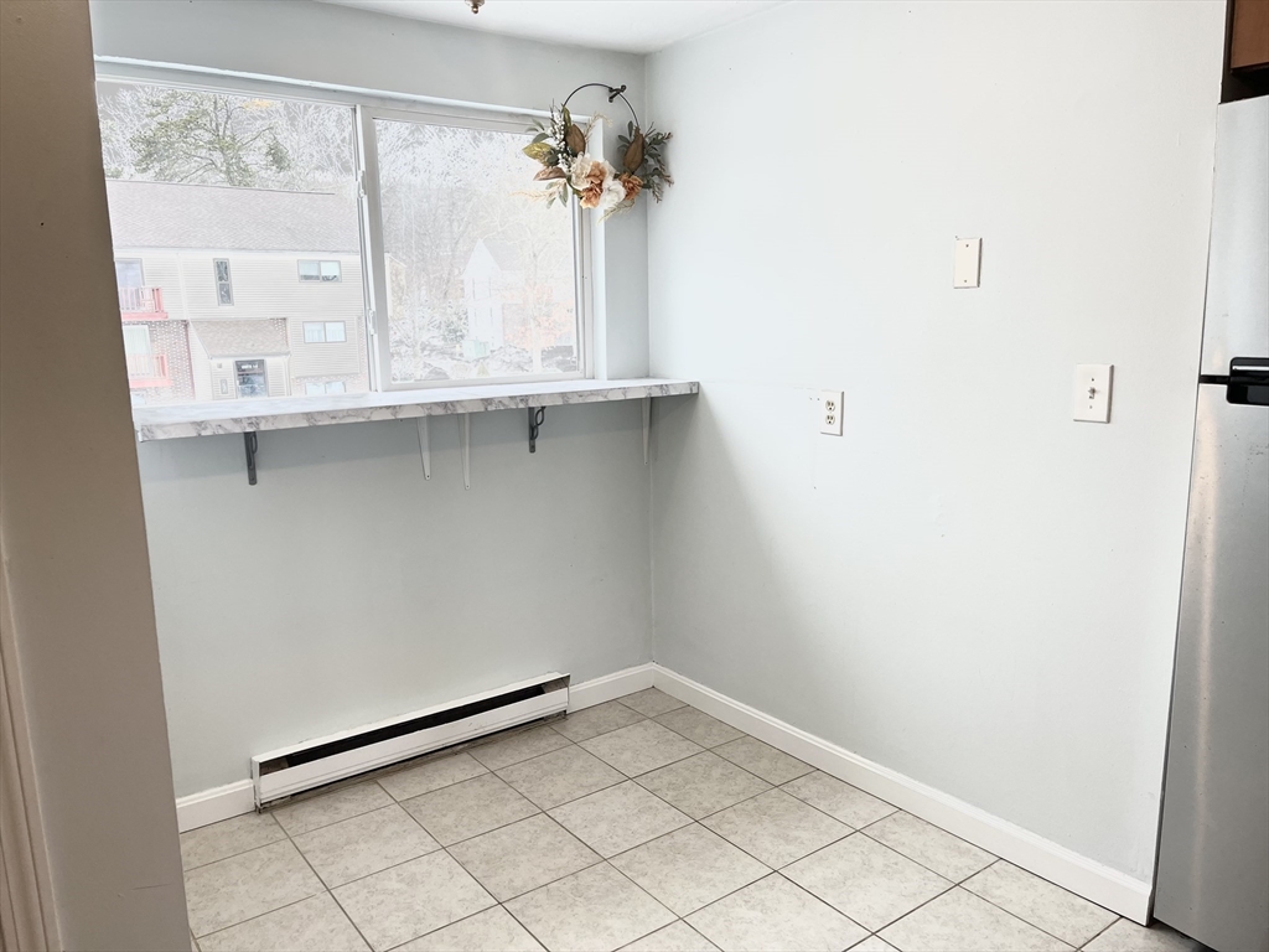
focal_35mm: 26
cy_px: 476
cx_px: 634
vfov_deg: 53.1
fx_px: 953
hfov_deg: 67.3
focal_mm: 5.1
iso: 50
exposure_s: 1/120
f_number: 1.6
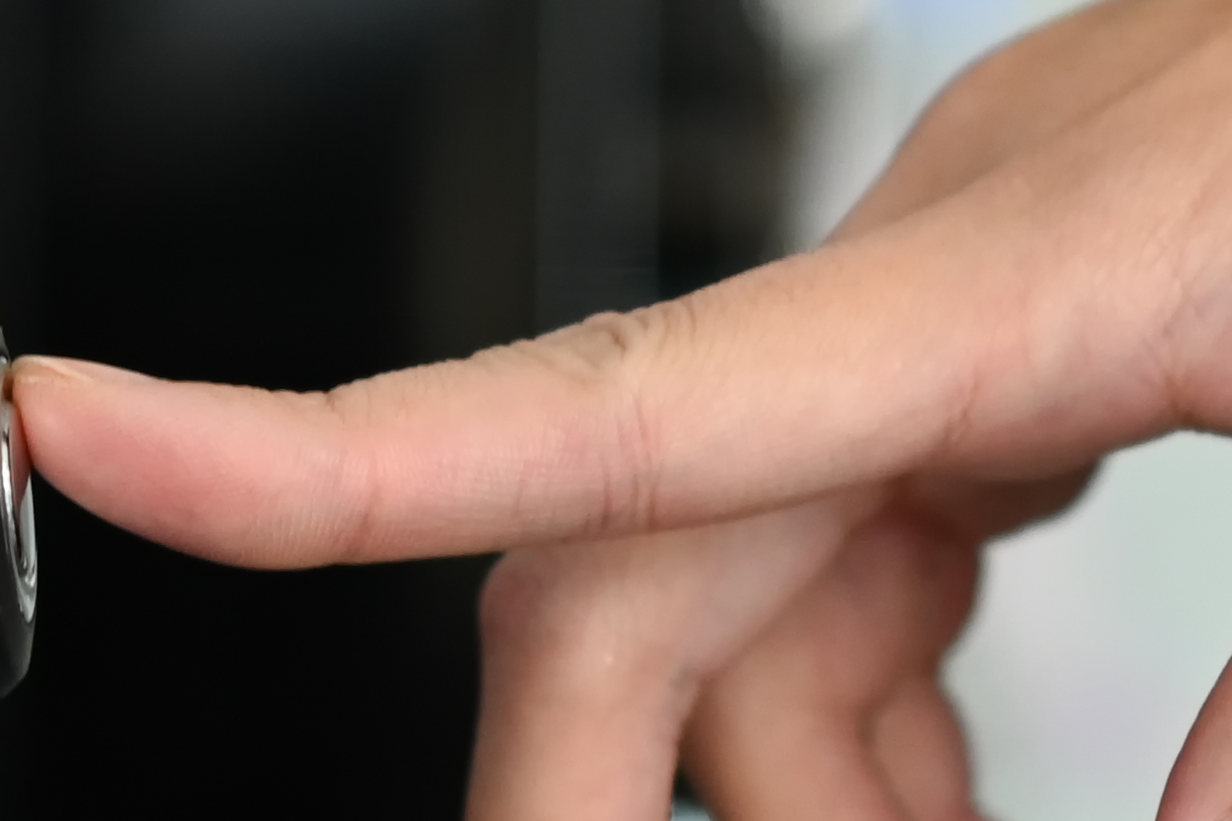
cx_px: 708
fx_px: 19371
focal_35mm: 566
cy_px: 2159
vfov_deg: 2.4
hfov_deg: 3.6
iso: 400
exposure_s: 1/100
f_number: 2
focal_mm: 85
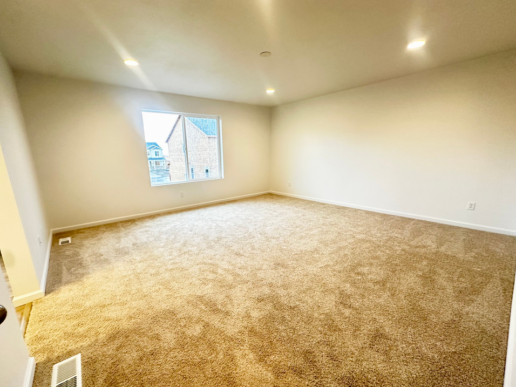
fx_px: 224
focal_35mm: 15
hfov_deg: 98.0
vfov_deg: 81.6
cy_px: 206
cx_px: 242
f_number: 2.2
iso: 320
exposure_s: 1/60
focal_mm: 2.22
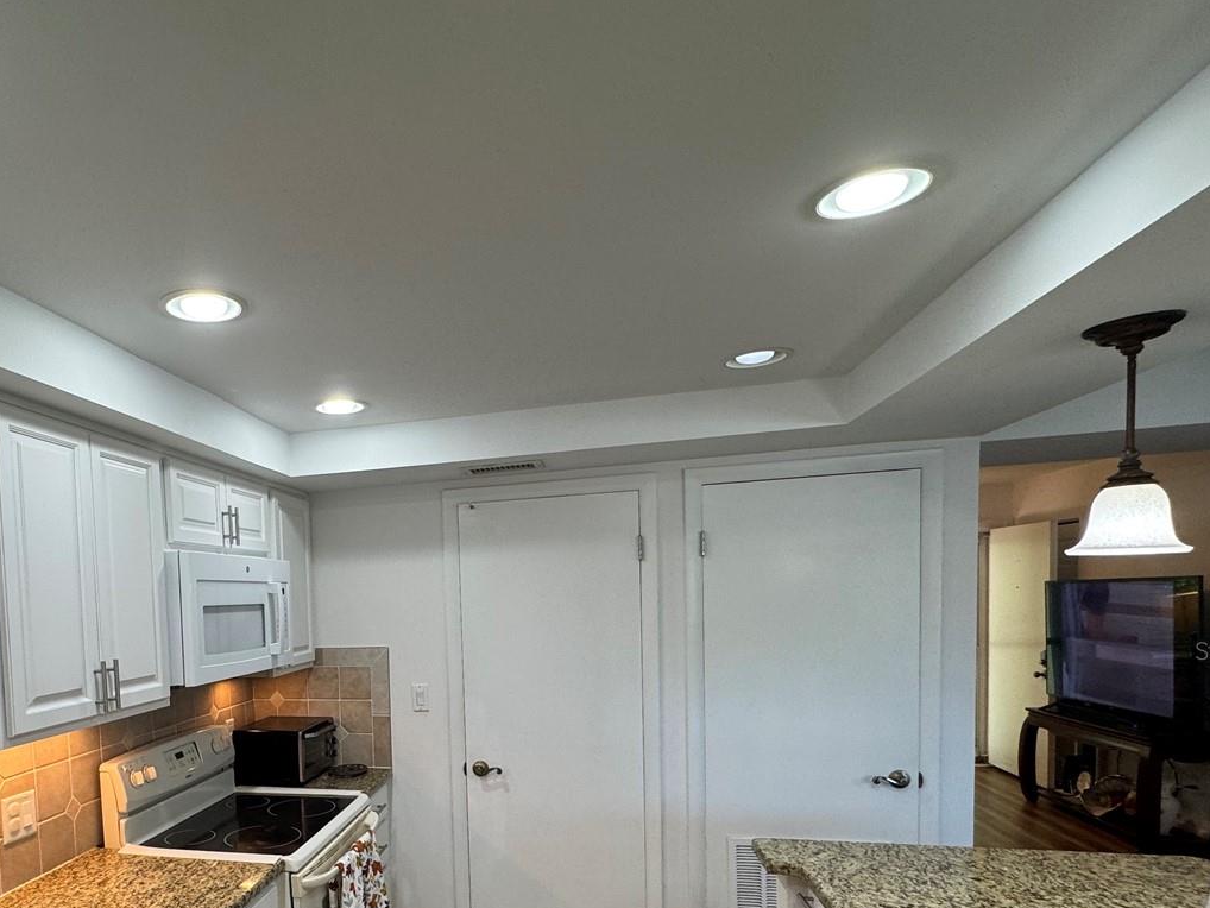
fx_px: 769
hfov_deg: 72.8
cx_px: 357
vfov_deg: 58.7
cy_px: 650
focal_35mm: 22
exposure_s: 1/120
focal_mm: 2.22
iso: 125
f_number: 2.2
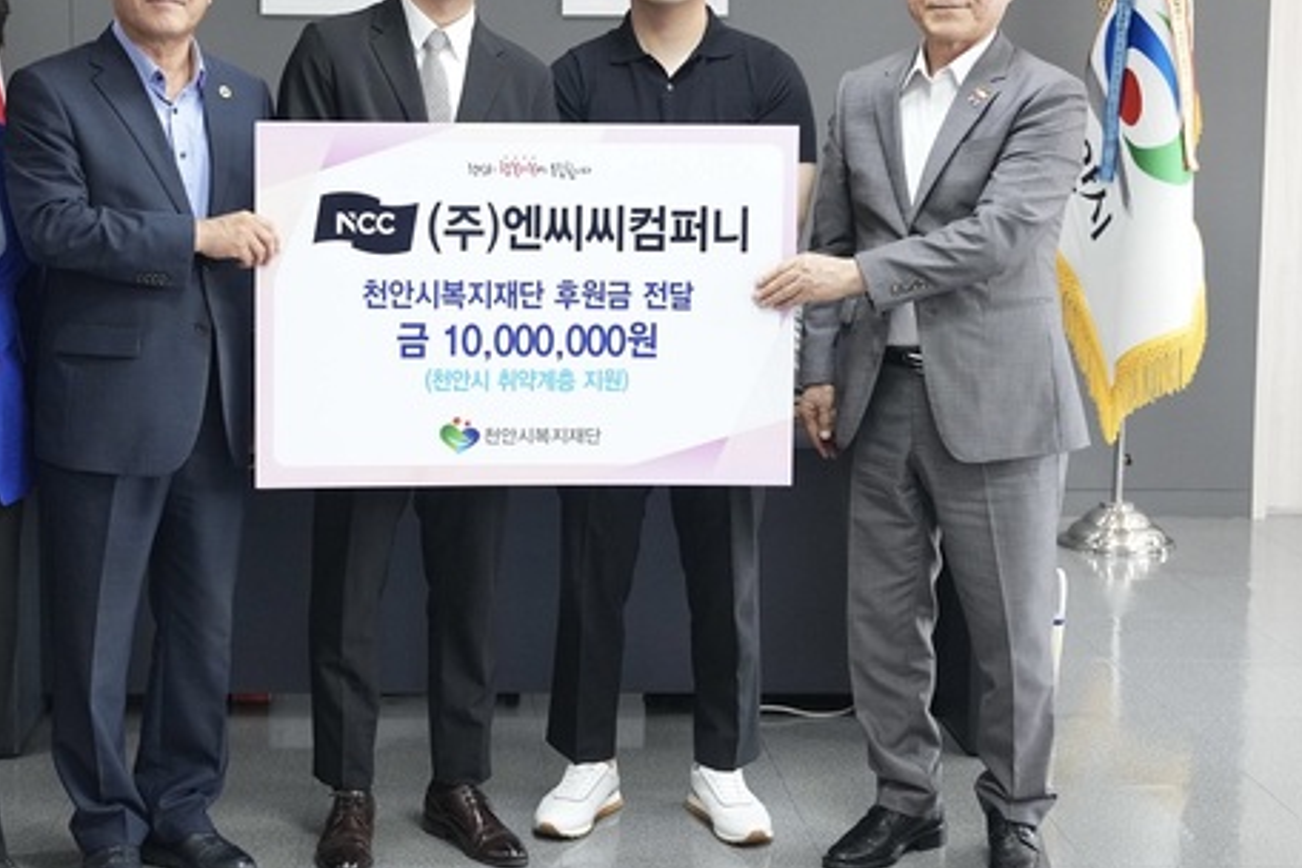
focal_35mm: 56
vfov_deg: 24.2
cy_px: 354
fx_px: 2025
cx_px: 450
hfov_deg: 35.3
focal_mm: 40
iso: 2500
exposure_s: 1/200
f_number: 4
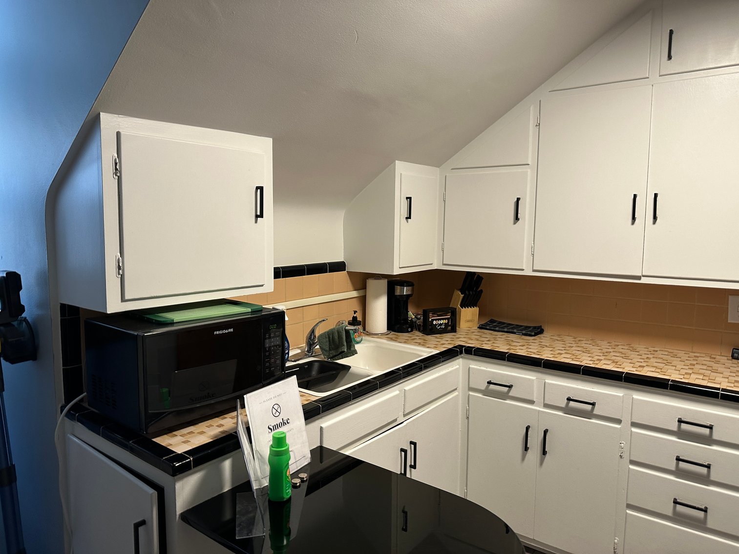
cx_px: 370
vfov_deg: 56.8
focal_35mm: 24
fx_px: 512
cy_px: 277
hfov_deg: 71.6
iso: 160
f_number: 1.78
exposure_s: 1/60
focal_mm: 6.86
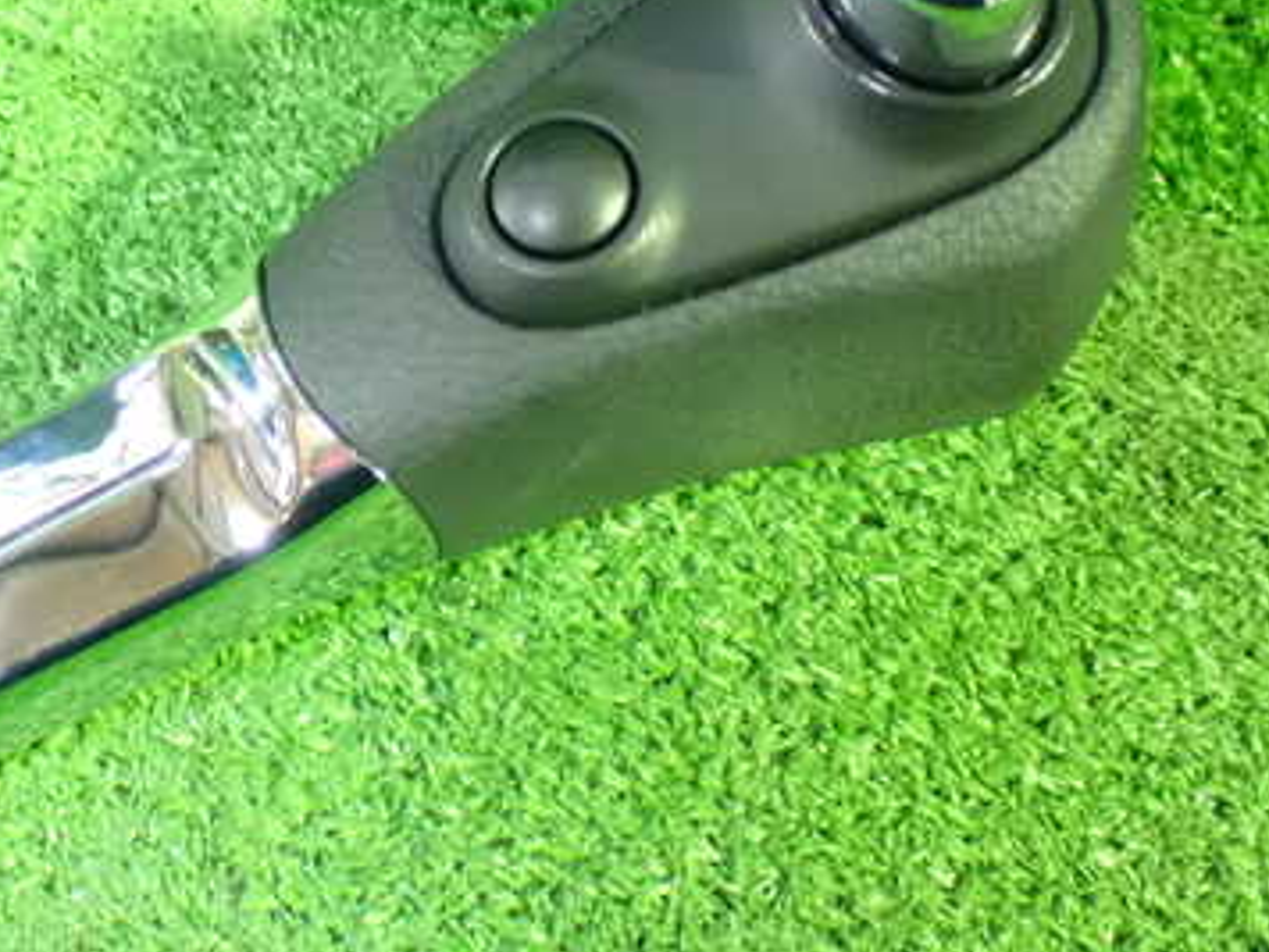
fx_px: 2346
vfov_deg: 22.8
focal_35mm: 64
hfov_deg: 29.7
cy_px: 328
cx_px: 285
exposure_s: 1/25
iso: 1600
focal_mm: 6.83
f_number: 2.7
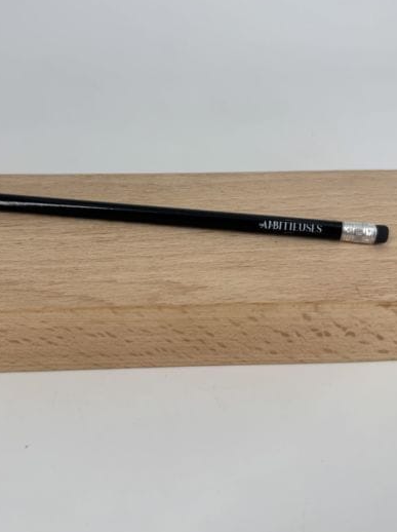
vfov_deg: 58.2
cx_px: 167
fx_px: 475
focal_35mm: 31
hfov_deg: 45.2
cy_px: 234
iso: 80
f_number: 1.78
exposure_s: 1/1366
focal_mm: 6.76
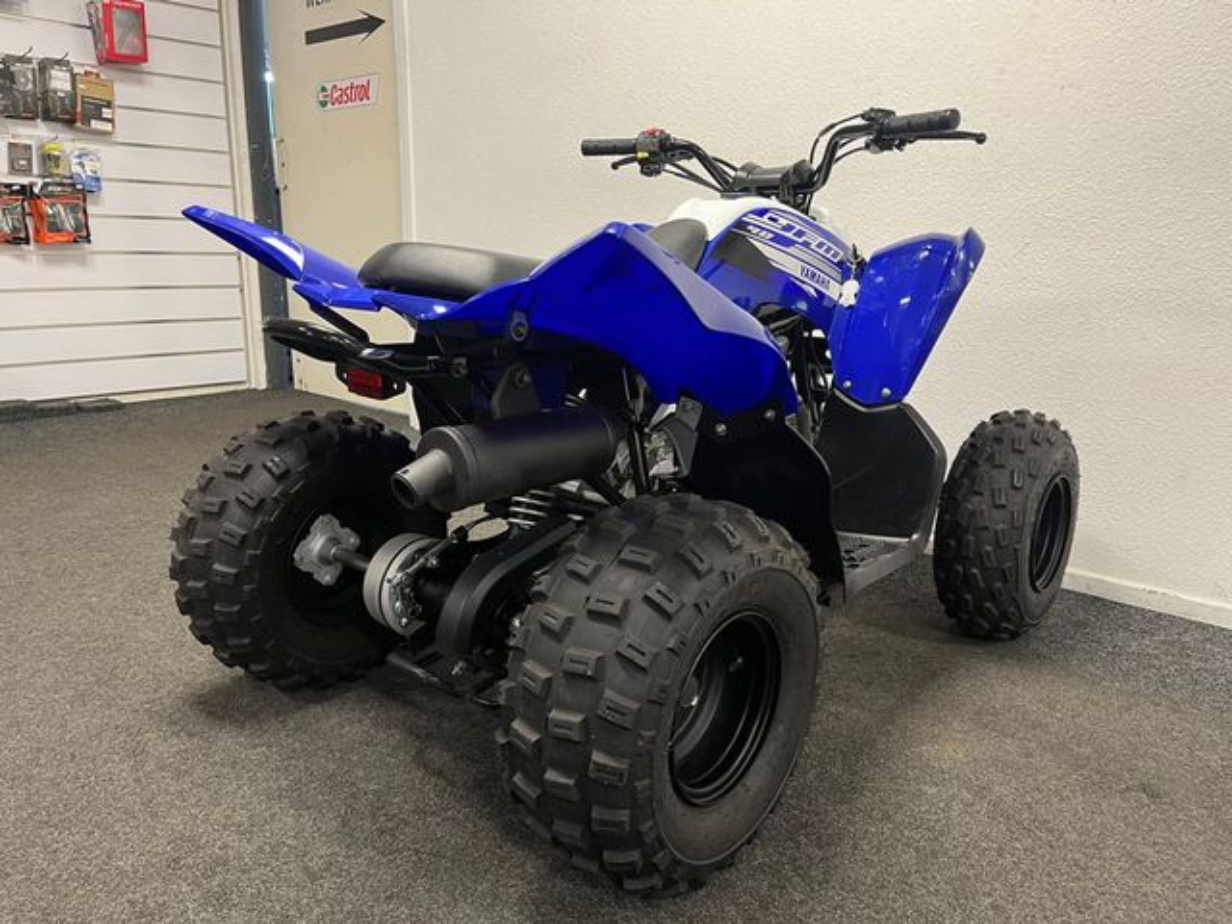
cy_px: 462
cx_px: 616
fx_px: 925
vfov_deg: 53.1
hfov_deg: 67.3
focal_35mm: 26
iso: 160
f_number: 1.6
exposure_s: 1/50
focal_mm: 5.1
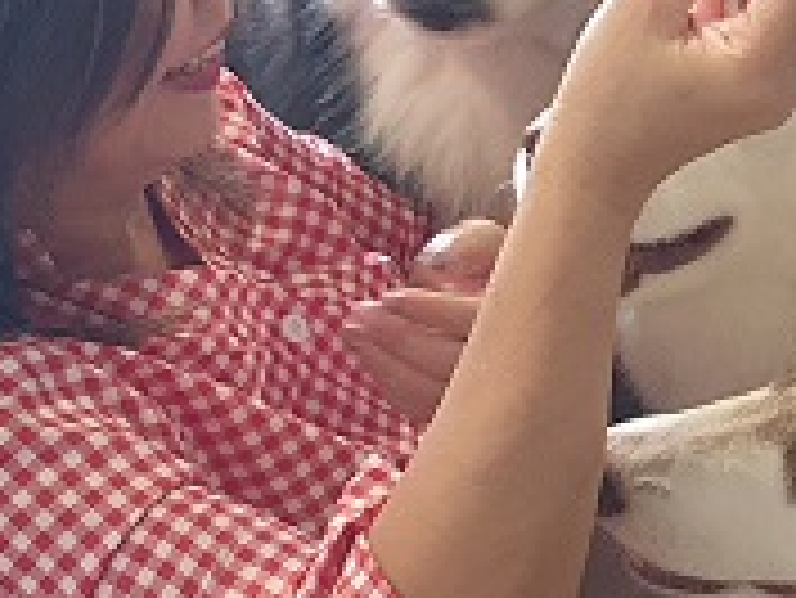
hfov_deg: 21.0
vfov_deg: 16.8
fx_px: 2025
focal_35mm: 88
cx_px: 904
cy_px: 315
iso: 160
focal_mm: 4.3
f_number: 2.4
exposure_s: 1/50
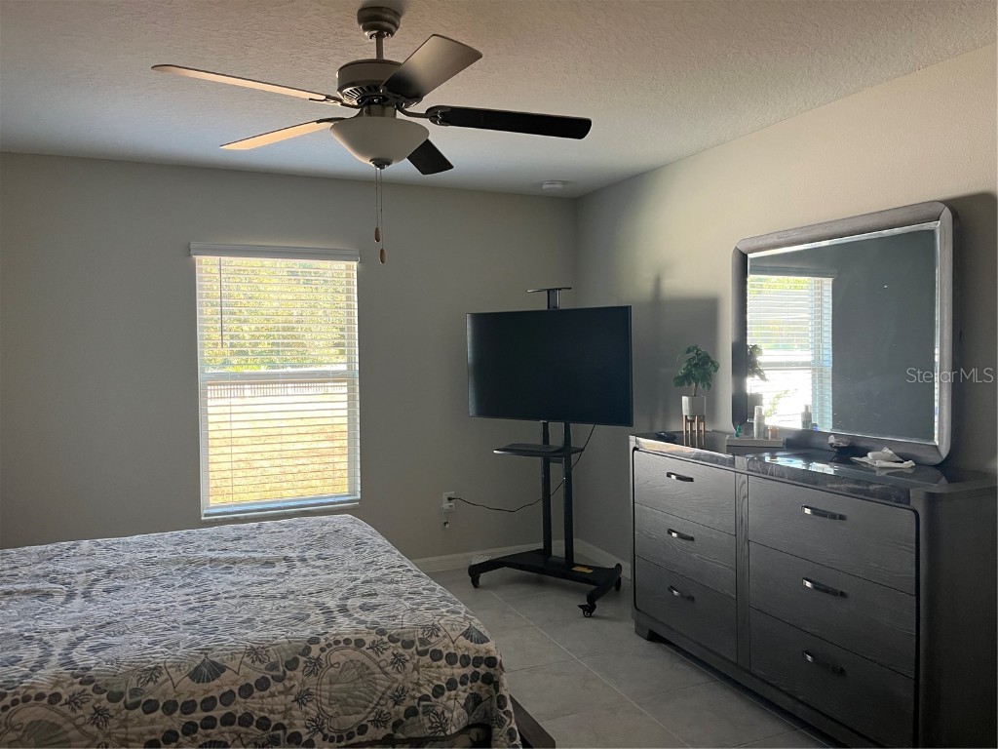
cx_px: 499
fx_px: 750
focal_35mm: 26
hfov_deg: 67.3
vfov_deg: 53.1
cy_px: 374
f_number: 1.6
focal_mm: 5.1
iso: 125
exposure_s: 1/83
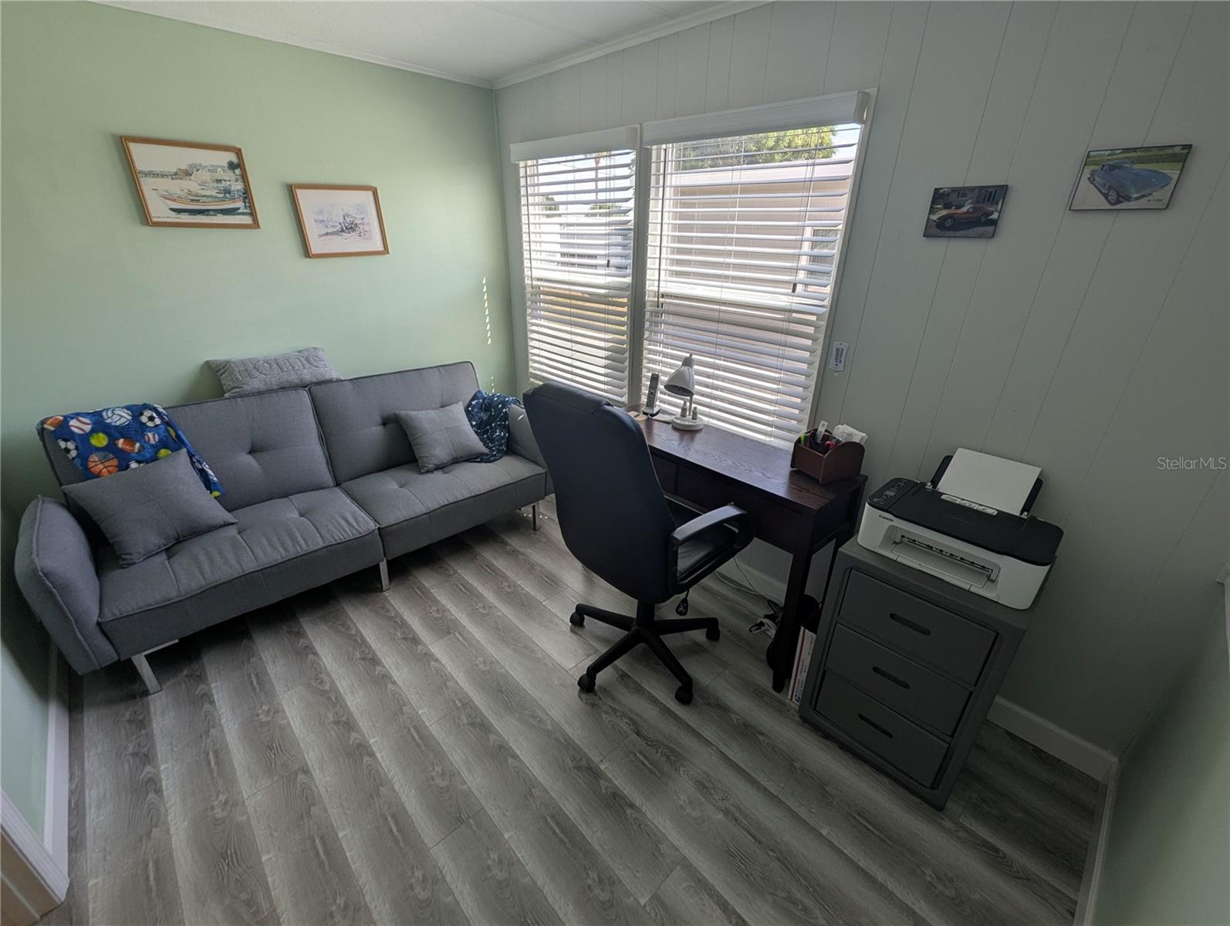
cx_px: 615
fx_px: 463
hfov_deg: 106.1
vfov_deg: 90.1
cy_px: 463
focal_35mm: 13
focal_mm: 1.95
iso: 41
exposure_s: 1/327
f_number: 2.2
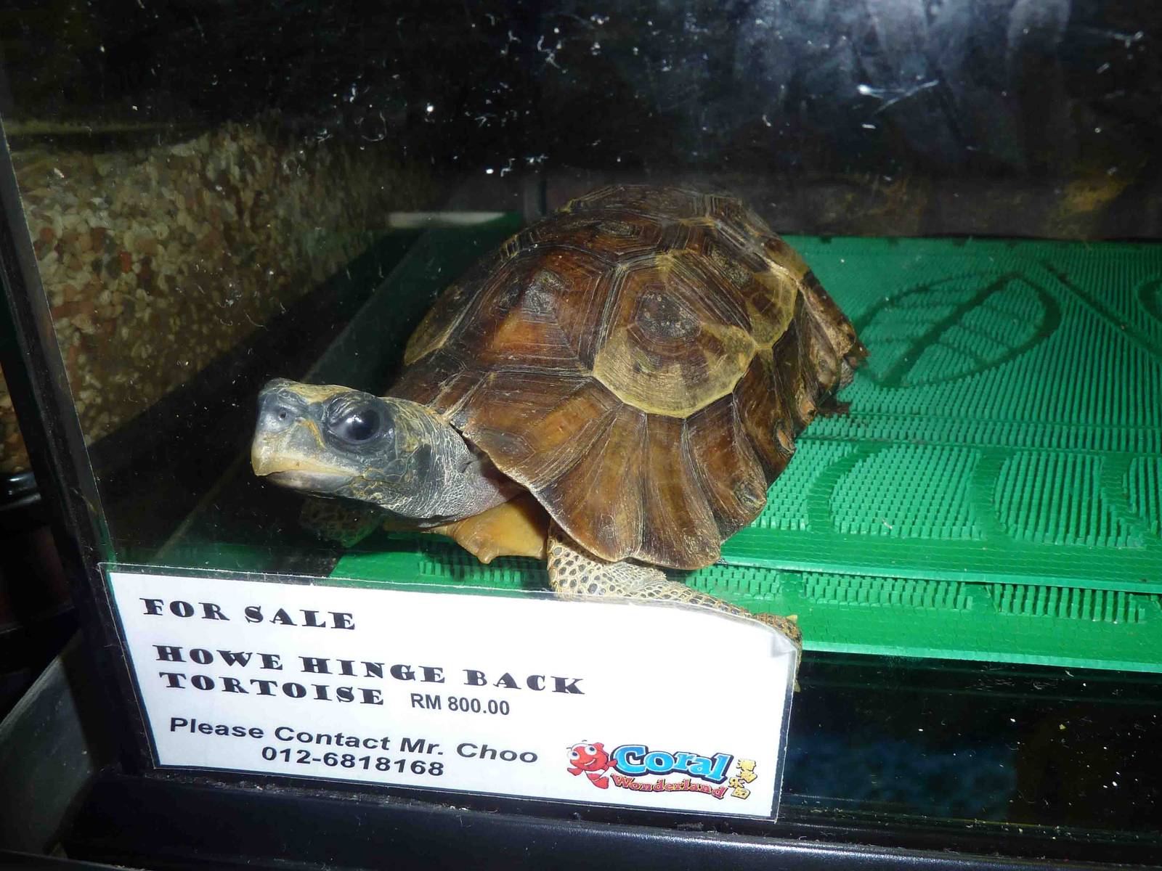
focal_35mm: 27
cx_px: 581
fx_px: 906
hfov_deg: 65.3
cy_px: 436
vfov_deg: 51.4
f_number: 4
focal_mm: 4.4
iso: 100
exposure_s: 1/30
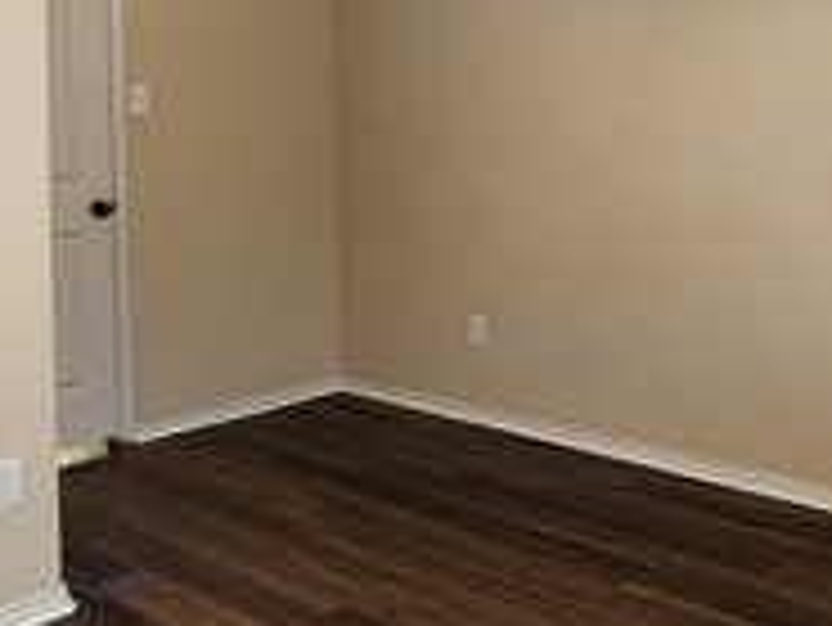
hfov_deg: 41.8
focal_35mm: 45
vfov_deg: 31.5
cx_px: 324
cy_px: 135
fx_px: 1082
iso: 400
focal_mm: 2.2
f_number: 2.2
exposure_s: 1/30
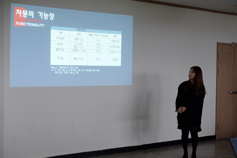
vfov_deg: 25.1
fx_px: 355
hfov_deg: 36.9
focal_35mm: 54
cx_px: 118
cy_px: 79
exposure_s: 1/20
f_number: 3.6
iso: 400
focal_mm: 35.8
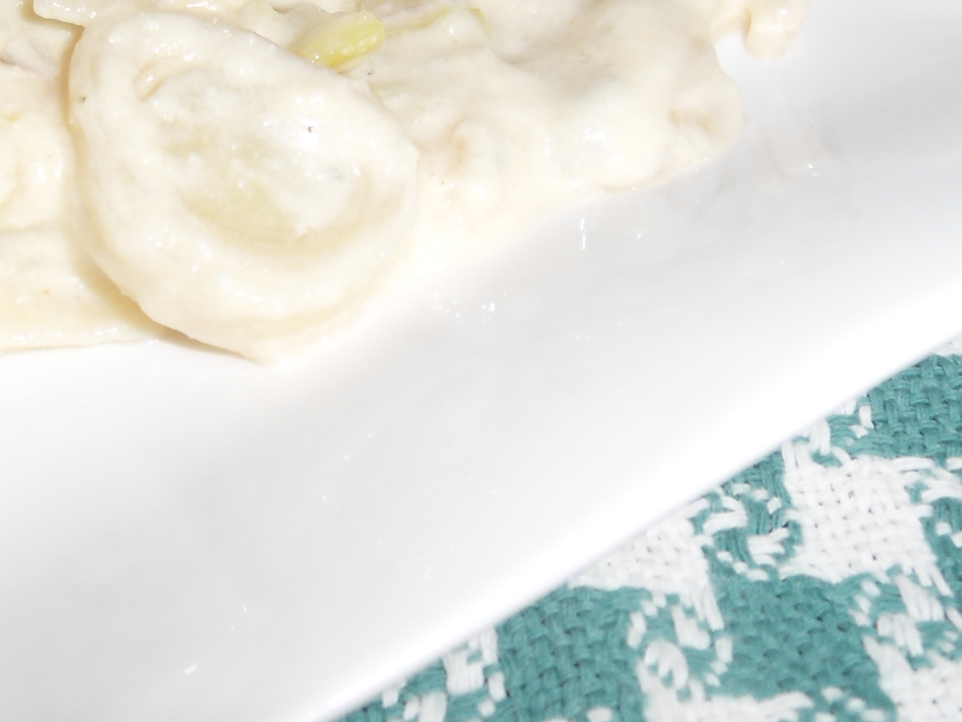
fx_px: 1556
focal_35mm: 56
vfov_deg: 25.0
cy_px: 16
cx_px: 126
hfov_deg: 32.9
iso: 100
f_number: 7.5
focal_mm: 4.2
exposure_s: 1/30
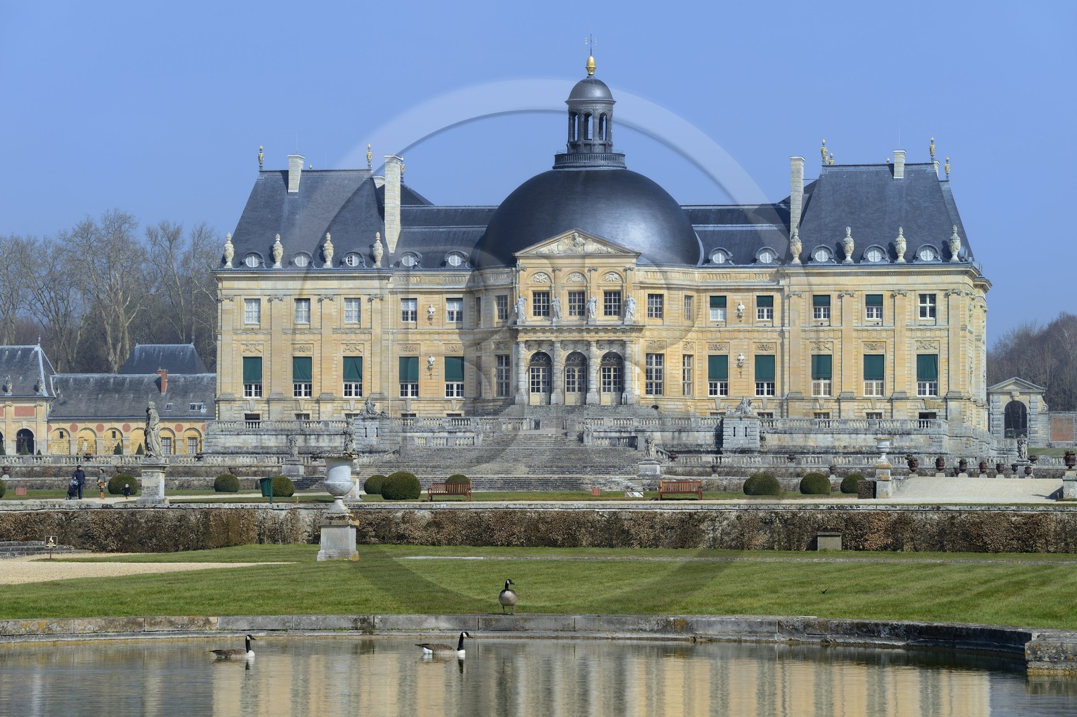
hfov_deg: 15.2
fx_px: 4038
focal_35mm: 135
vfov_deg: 10.2
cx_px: 538
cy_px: 358
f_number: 10
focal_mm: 135
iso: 100
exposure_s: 1/200
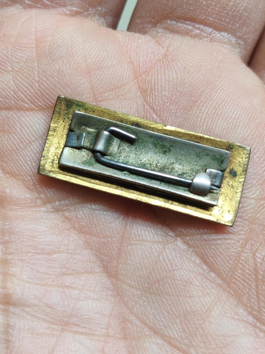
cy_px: 177
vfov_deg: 37.5
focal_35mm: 51
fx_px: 521
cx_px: 132
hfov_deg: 28.6
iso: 846
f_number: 1.88
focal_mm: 4.84
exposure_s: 1/50
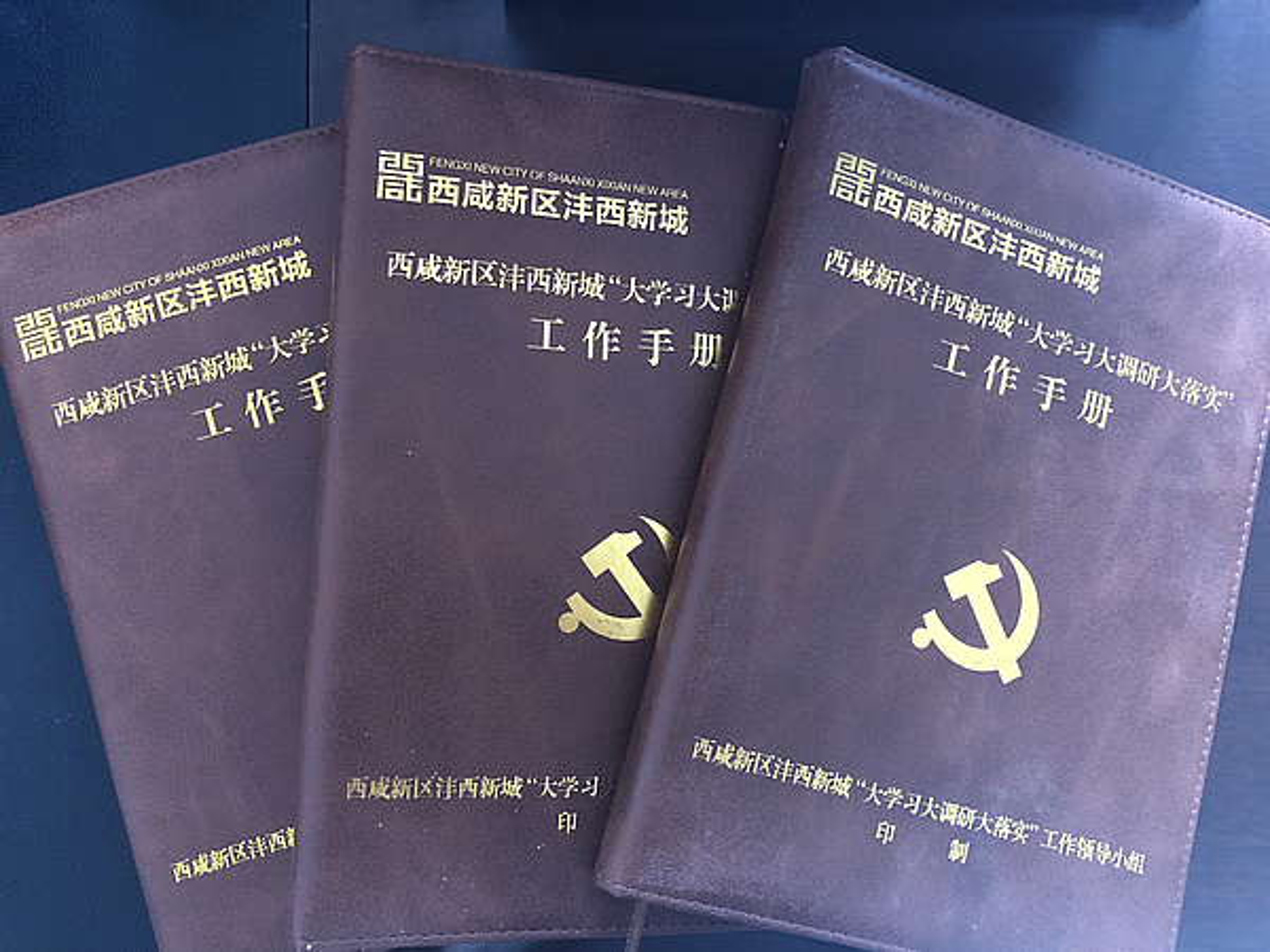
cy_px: 476
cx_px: 635
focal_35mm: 28
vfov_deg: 49.7
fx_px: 1027
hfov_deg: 63.4
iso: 80
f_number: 1.8
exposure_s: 1/8
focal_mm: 4
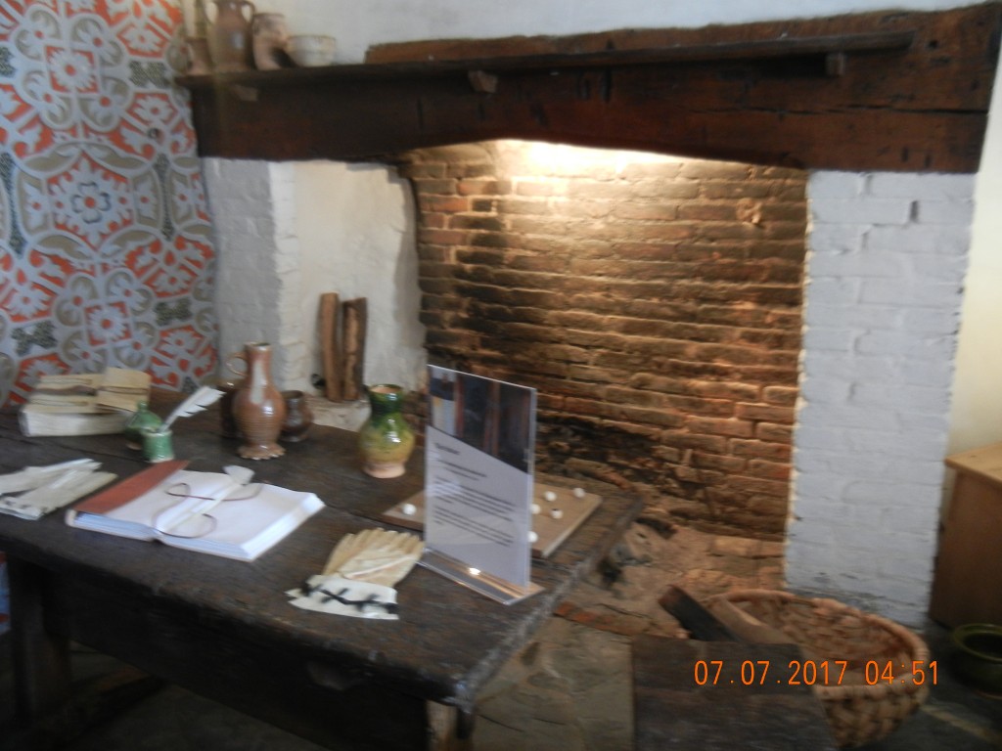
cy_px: 376
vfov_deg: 46.8
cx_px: 501
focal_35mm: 30
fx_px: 868
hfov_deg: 60.0
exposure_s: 1/3.5
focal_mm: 5.4
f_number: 3.5
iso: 400
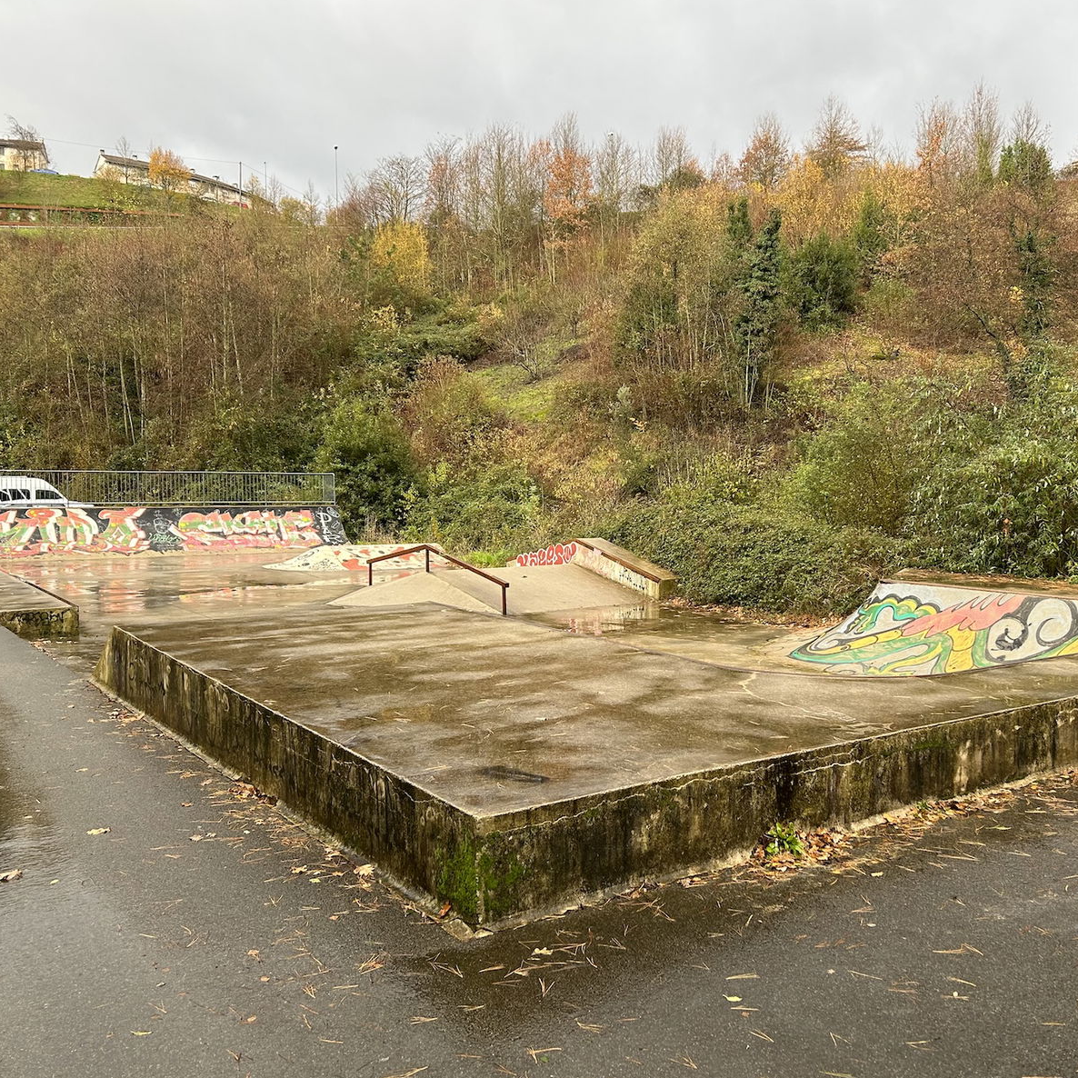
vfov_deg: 52.5
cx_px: 622
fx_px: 1092
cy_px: 539
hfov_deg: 52.3
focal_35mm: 31
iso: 50
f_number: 1.5
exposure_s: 1/434
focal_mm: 5.7
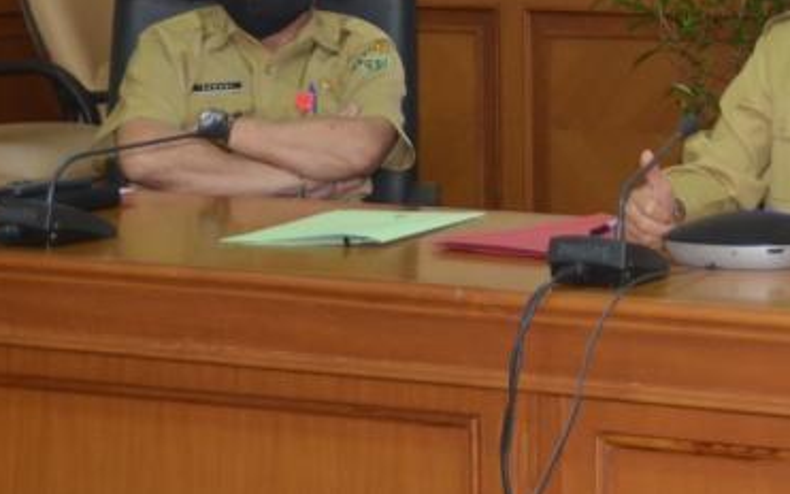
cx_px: 977
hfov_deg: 12.7
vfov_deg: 8.1
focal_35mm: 160
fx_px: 3445
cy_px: -187
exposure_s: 1/60
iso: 800
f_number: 5
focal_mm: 38
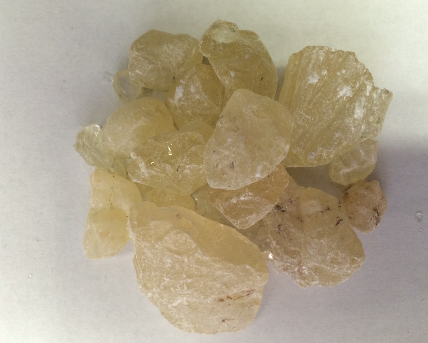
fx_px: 393
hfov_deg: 57.2
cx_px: 209
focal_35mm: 31
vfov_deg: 47.1
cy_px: 168
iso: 100
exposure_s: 1/30
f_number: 2.2
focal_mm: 4.15
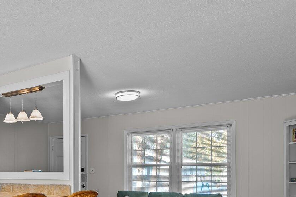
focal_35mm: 39
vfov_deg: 32.8
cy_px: 170
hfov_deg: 45.1
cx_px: 31
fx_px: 321
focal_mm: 16
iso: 320
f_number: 4
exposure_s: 1/13
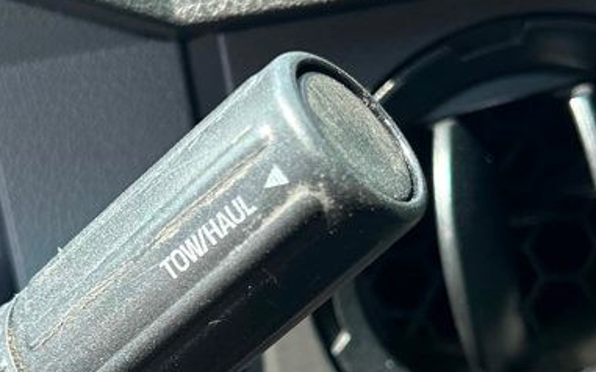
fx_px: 1202
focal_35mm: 74
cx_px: 294
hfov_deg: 27.9
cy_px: 277
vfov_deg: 17.5
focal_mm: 5.7
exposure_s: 1/270
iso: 50
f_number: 1.5
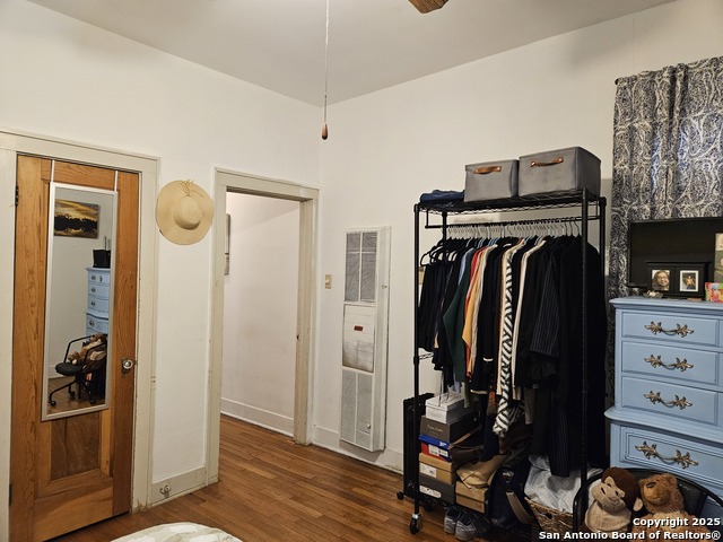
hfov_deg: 73.9
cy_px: 271
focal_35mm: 23
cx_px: 362
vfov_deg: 58.9
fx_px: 480
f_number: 1.8
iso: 800
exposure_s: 1/120
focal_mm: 5.4
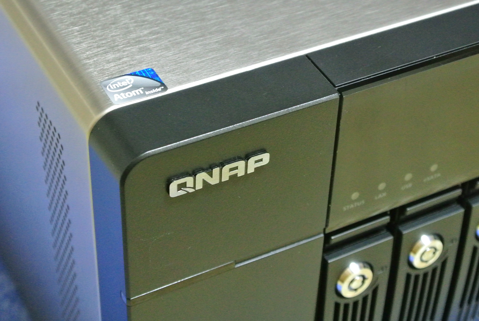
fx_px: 1079
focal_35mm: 81
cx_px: 240
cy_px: 160
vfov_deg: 16.9
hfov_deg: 25.0
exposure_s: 1/15
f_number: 5.6
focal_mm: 30
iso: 3200
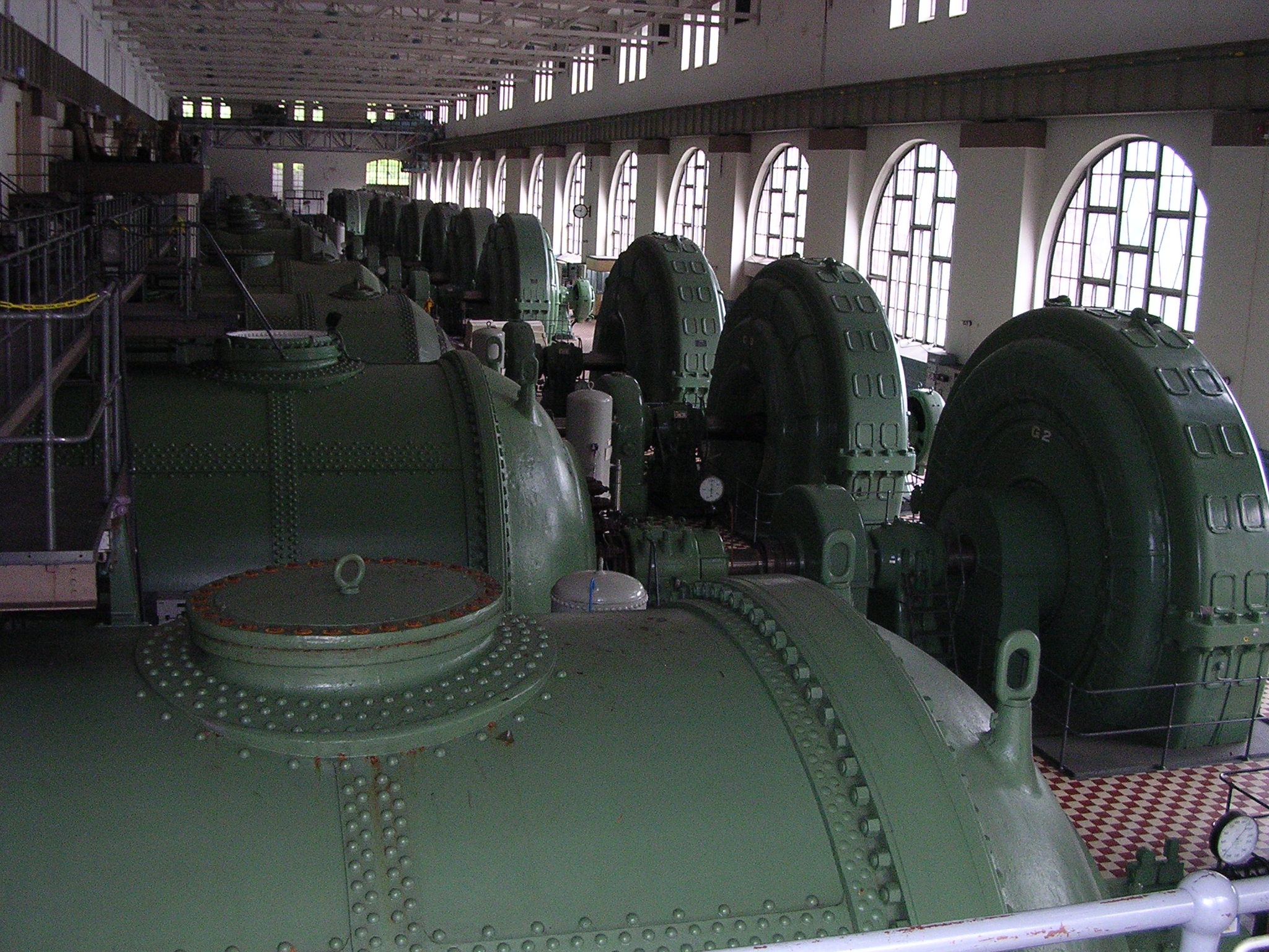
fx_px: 1393
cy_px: 476
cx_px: 634
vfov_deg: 37.7
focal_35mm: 38
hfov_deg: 49.0
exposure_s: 1/60.1
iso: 400
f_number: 2.8
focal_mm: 5.8
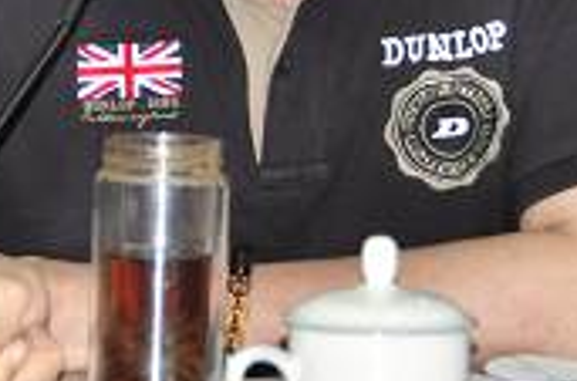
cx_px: 206
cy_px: -64
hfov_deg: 4.9
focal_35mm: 422
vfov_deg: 3.2
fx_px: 6745
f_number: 5.6
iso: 800
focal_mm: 80
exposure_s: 1/200
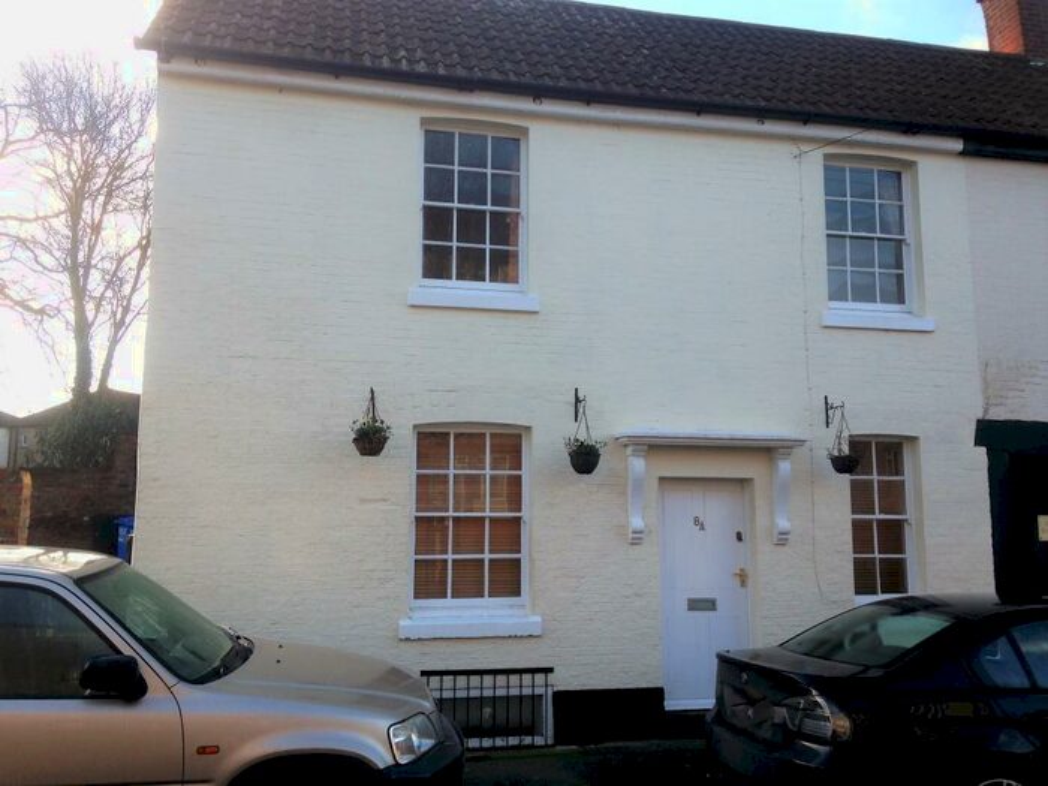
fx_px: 999
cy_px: 393
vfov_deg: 42.9
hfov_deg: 55.4
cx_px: 524
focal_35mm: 33
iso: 50
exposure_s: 1/285
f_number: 2.4
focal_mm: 4.12
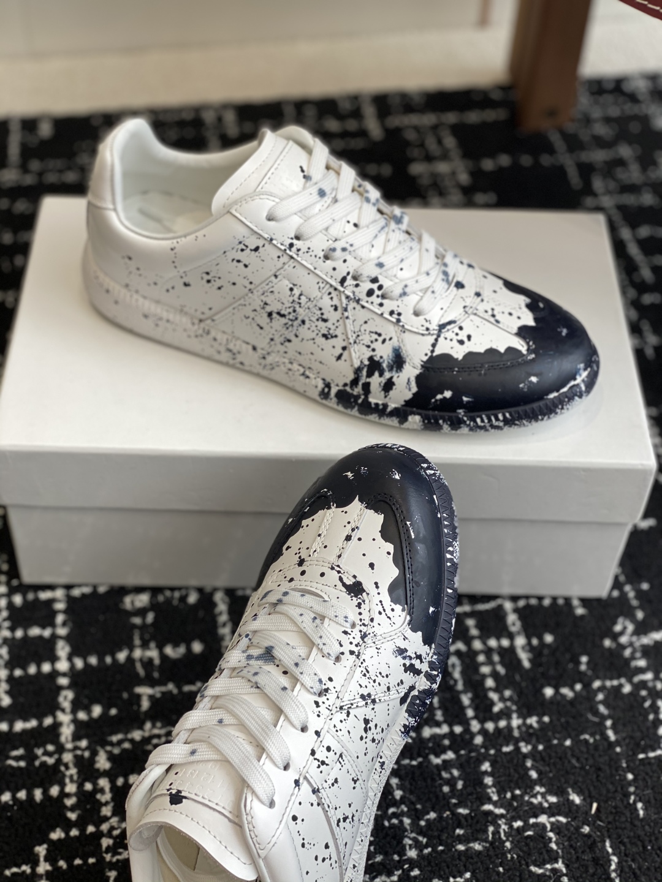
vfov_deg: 36.8
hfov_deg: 28.0
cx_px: 331
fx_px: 1326
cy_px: 441
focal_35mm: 52
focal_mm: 6
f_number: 2
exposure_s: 1/122
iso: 25
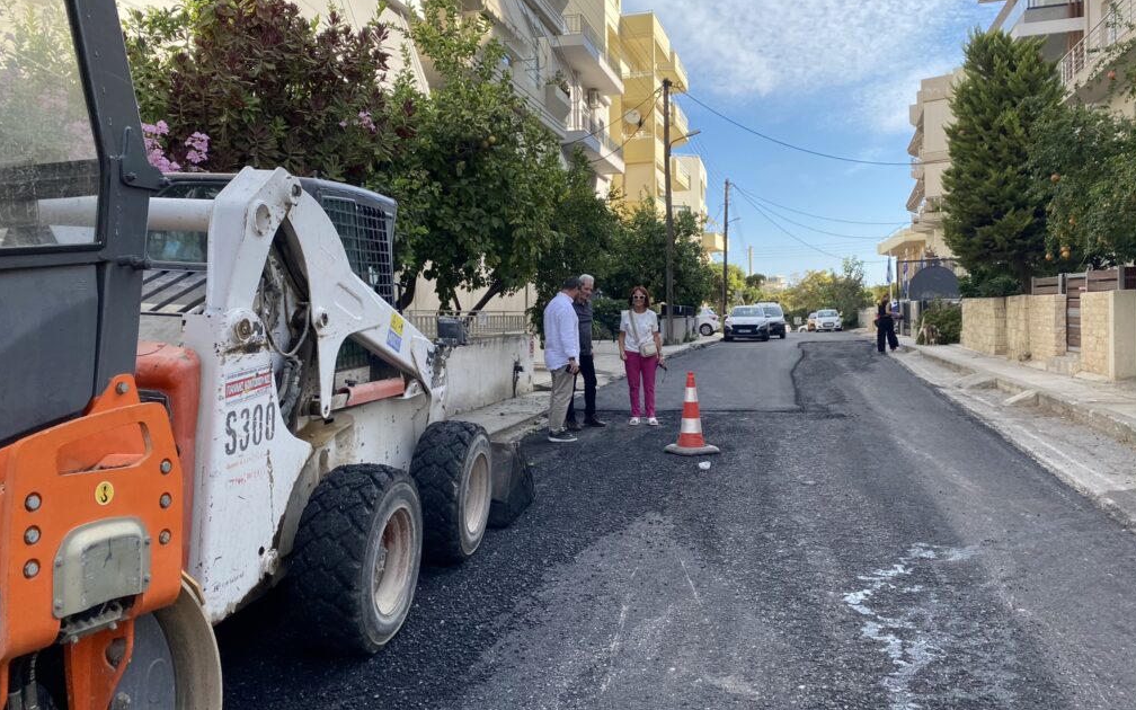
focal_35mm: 28
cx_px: 574
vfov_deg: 44.5
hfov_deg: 66.5
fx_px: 867
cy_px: 350
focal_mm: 4.25
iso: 32
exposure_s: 1/973
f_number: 1.8
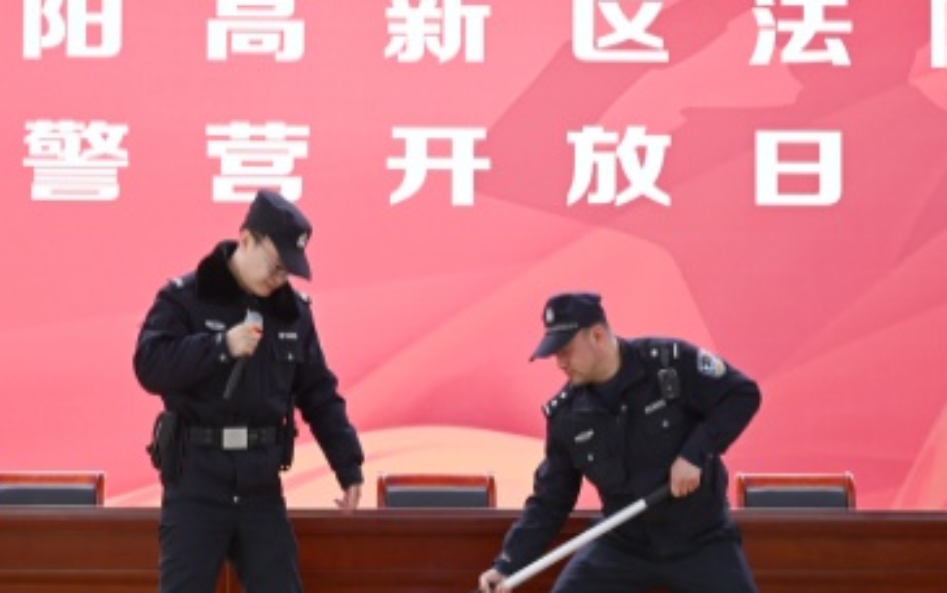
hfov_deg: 25.8
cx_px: 411
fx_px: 2066
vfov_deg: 16.3
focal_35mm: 80
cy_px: 384
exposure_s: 1/60
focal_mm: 52
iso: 320
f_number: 4
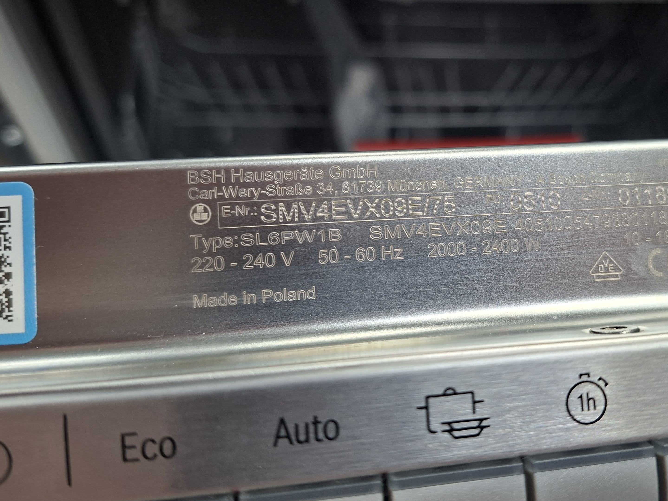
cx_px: 420
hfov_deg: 56.1
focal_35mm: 32
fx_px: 617
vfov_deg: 44.0
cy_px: 215
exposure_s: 1/50
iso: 160
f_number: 1.8
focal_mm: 5.54
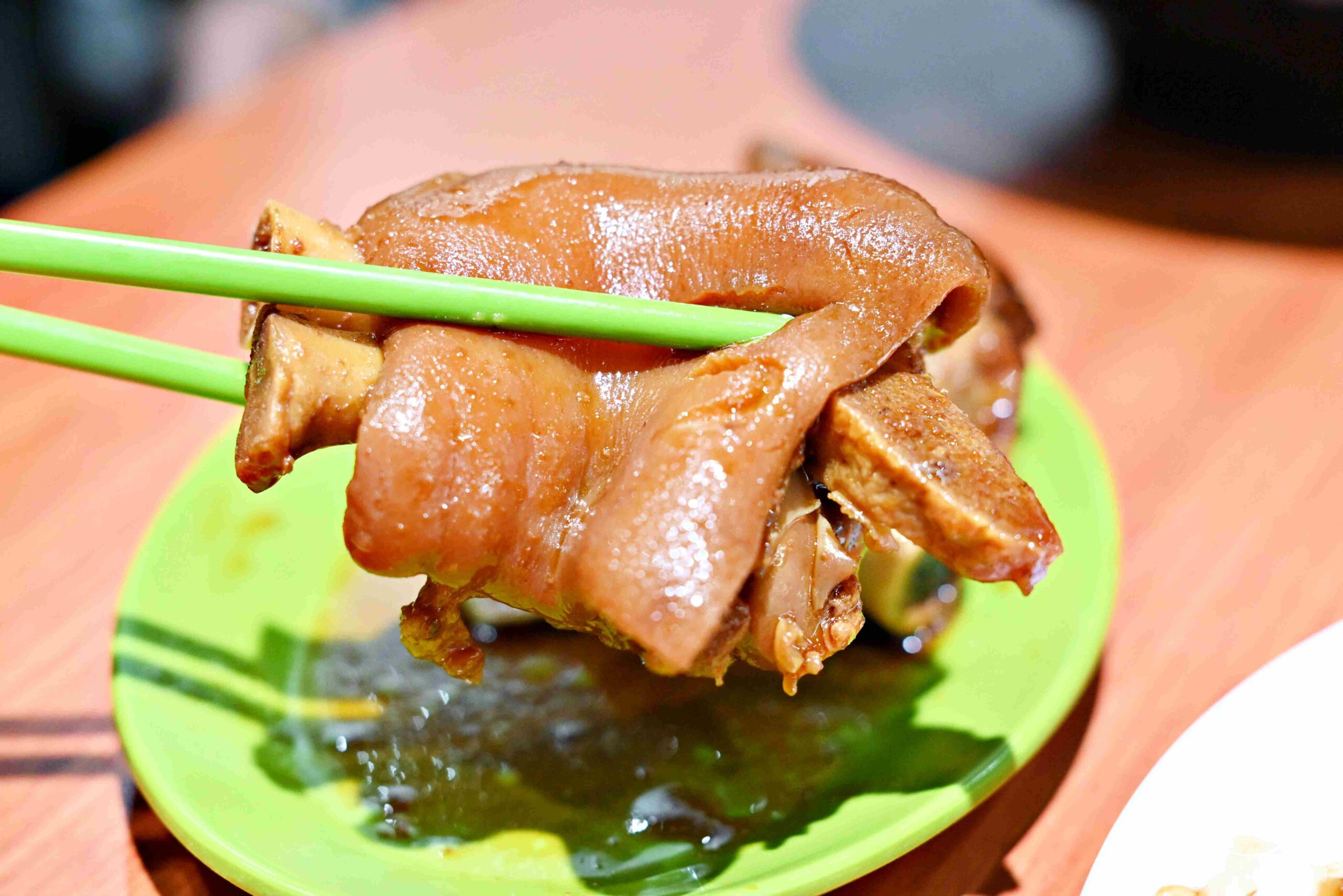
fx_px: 2798
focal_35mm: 75
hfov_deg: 27.0
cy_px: 448
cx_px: 672
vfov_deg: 18.2
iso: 2200
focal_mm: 50
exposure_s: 1/160
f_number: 3.2
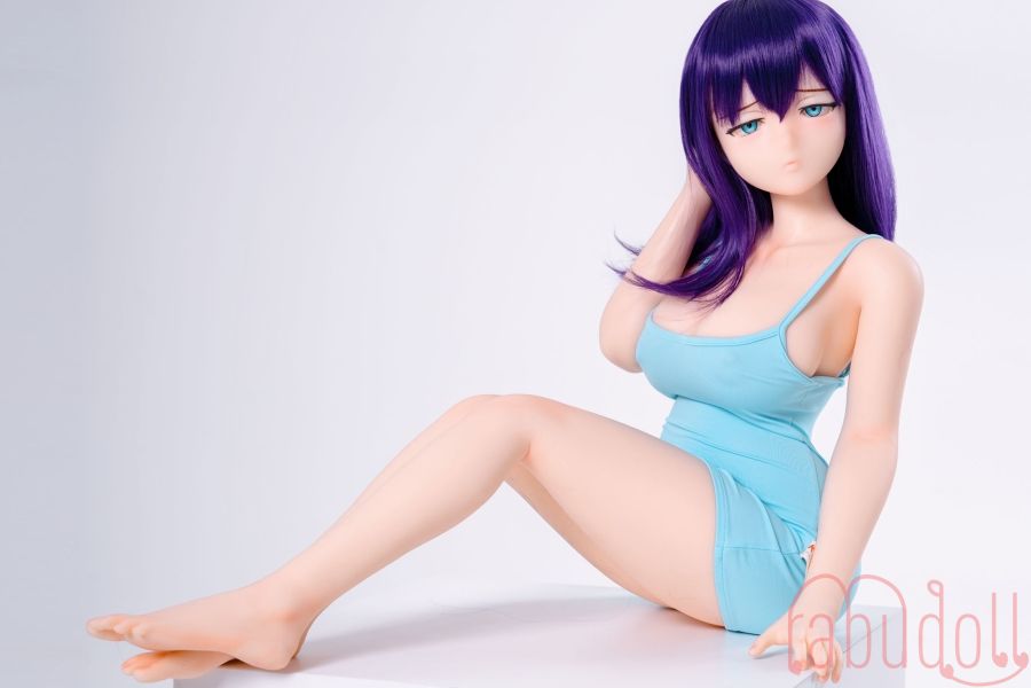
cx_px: 516
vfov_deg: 19.5
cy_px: 344
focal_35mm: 70
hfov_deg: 28.8
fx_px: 2005
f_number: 6.3
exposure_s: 1/200
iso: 100
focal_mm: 70
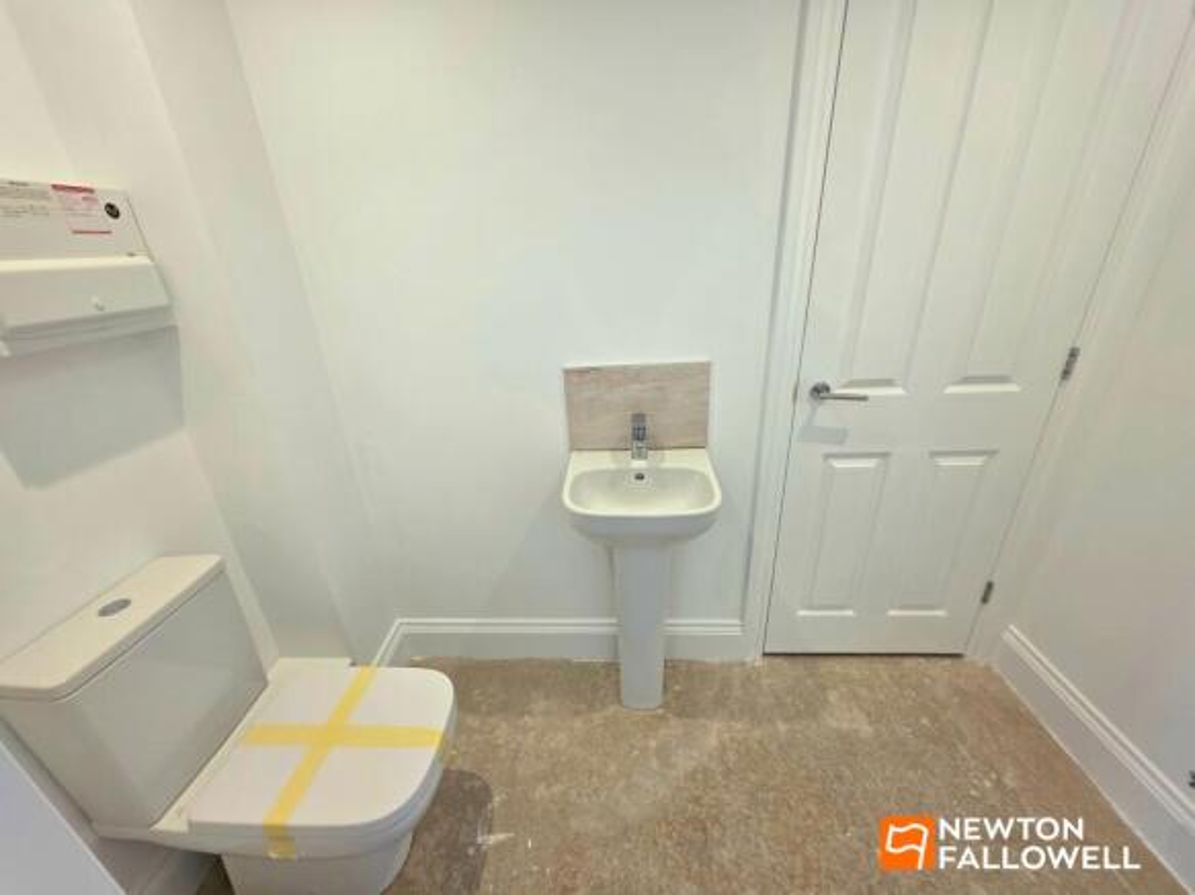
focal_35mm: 13
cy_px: 448
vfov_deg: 89.9
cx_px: 598
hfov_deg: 106.2
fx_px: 449
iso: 125
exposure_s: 1/101
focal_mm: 2.2
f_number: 1.9
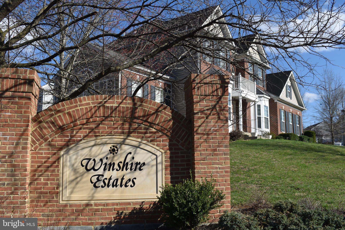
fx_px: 345
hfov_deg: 53.1
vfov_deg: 36.9
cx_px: 172
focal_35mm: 36
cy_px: 115
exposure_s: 1/250
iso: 100
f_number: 8
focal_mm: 24
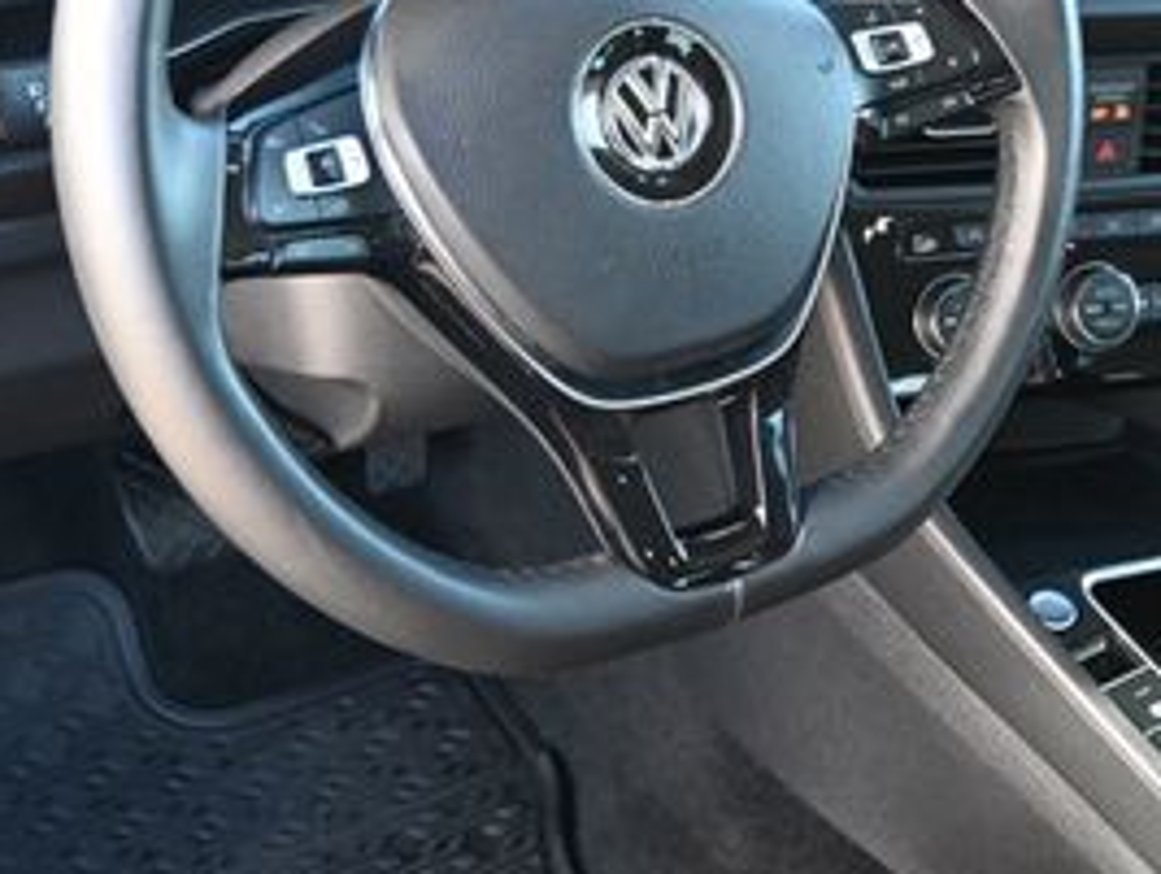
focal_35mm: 69
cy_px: 300
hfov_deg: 28.1
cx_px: 678
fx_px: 2317
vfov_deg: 21.3
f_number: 3.8
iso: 900
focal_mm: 20
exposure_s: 1/125
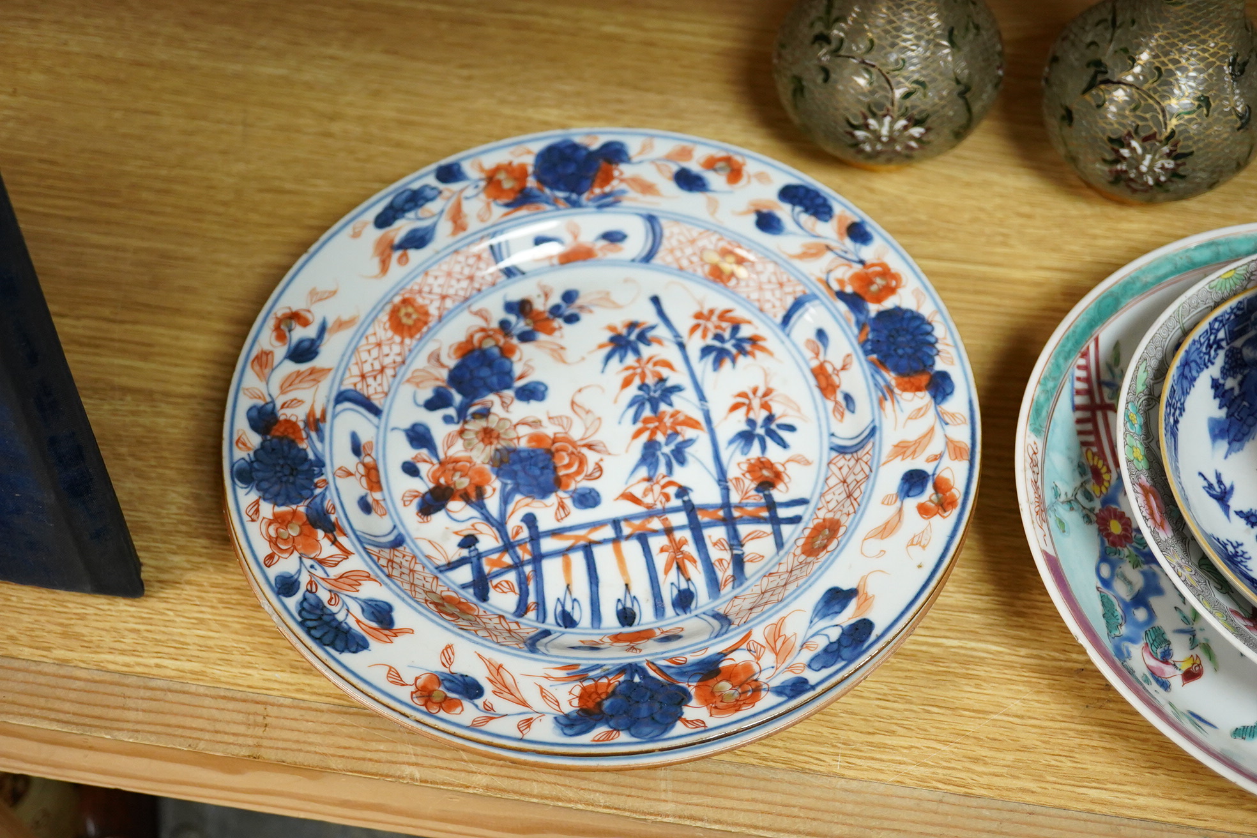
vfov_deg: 29.9
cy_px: 419
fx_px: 1571
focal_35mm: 45
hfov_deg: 43.6
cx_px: 628
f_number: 4.5
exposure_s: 1/320
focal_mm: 30
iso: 2500
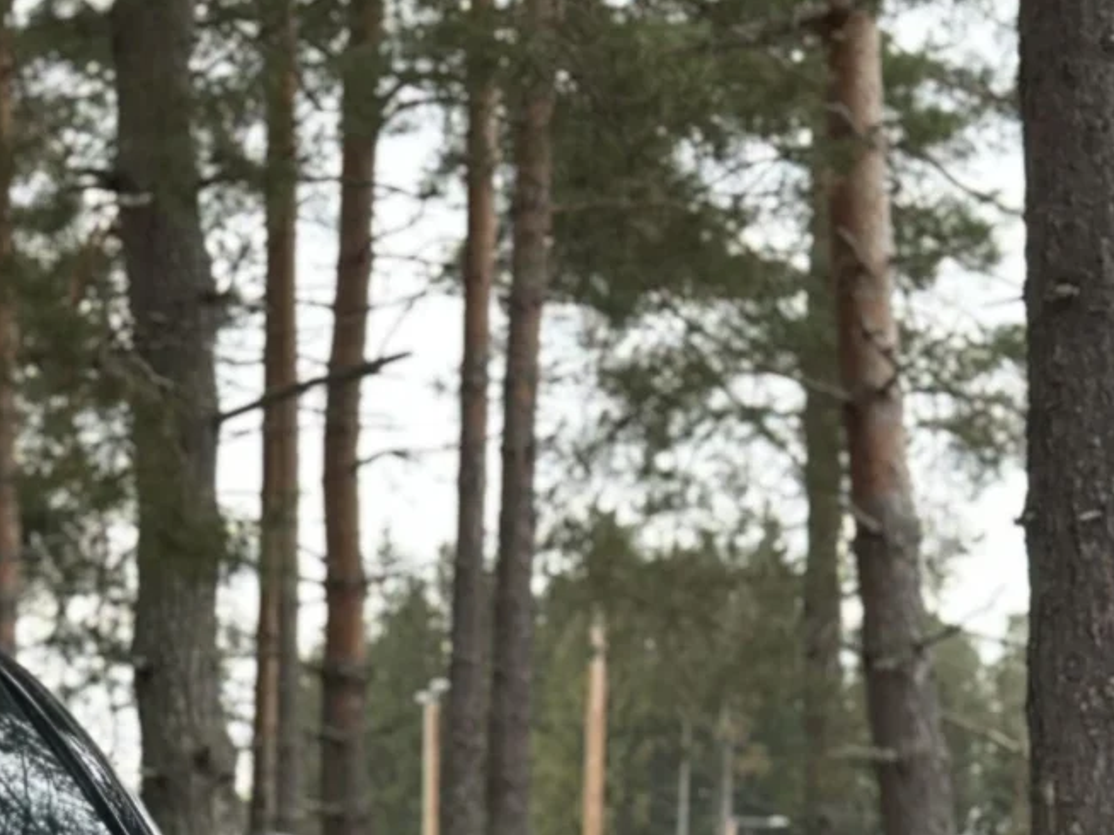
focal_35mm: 141
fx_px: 4536
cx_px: -514
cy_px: 1210
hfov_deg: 13.3
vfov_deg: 10.2
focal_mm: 6.86
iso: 100
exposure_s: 1/171
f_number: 1.78
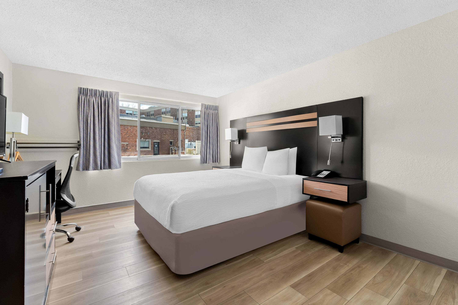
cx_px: 229
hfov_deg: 97.5
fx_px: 201
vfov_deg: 74.4
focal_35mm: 16
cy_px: 152
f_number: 6.3
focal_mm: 15.8
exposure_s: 1/800
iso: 800
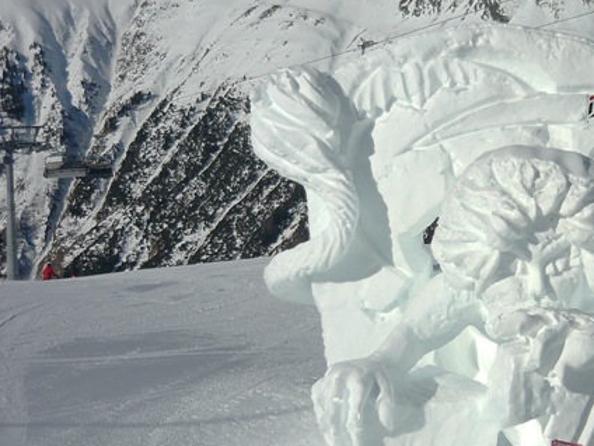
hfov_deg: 27.7
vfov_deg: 21.6
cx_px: 514
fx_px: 1167
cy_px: 237
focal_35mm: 68
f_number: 8
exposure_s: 1/500
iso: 100
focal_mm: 6
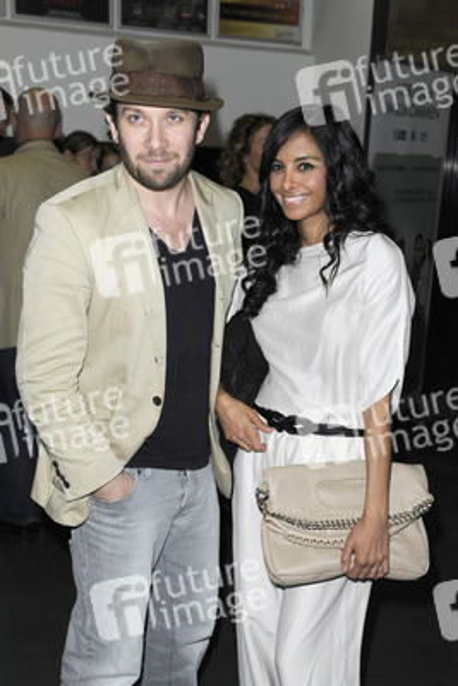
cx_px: 229
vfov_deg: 44.5
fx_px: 839
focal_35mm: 44
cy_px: 343
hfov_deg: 30.5
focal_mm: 44
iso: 640
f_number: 5.6
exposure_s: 1/160
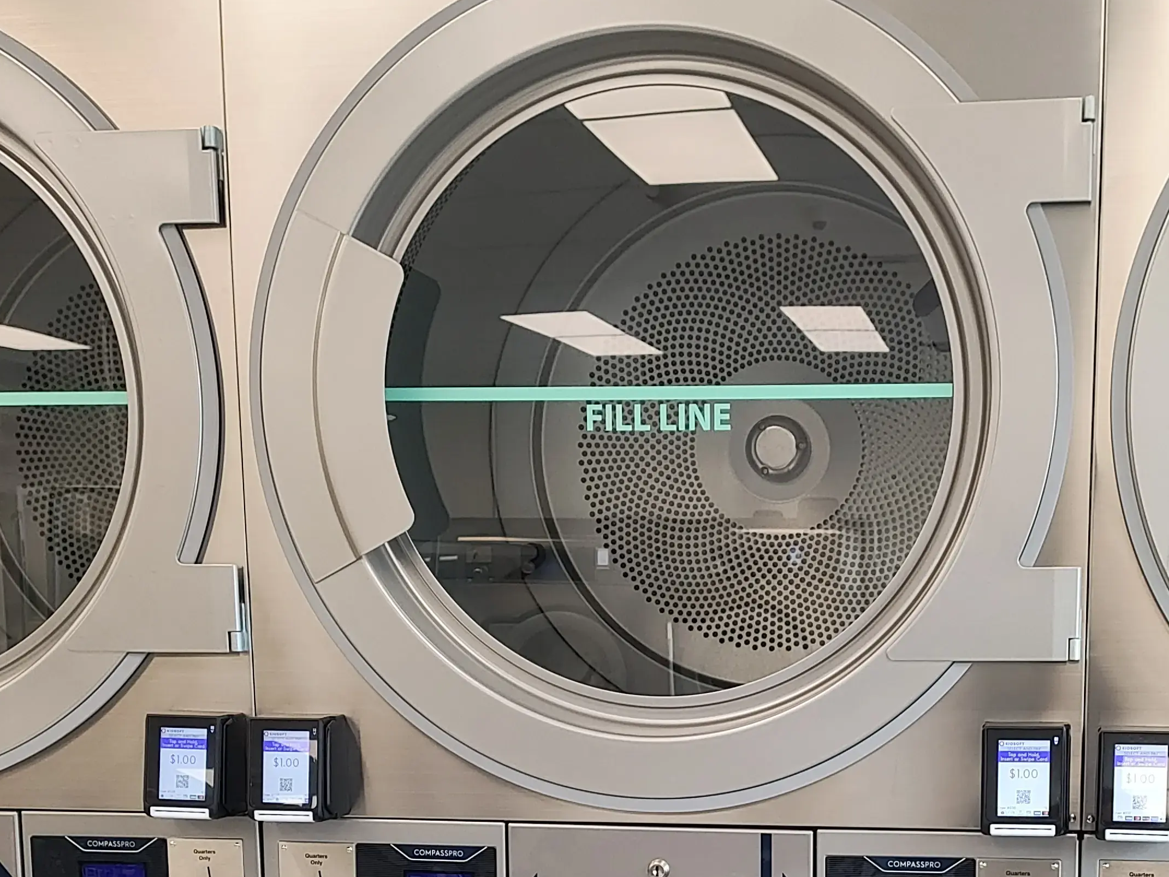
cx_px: 769
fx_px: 1824
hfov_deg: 35.2
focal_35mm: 54
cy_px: 839
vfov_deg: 25.9
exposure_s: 1/120
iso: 267
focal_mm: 4.71
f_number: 1.7
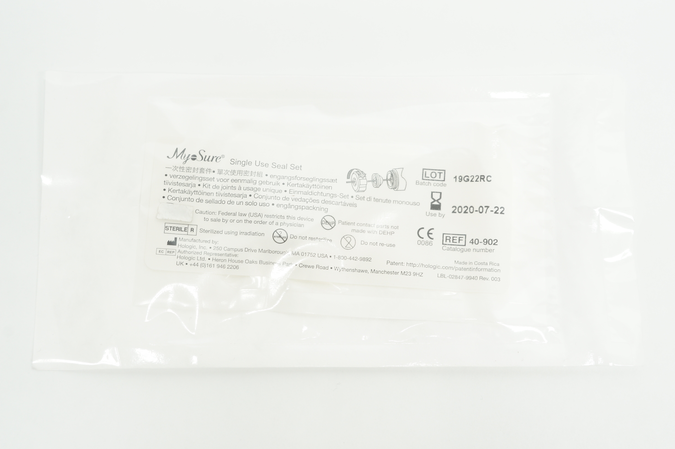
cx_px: 338
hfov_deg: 42.4
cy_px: 224
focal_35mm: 46
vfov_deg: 28.9
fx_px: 871
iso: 400
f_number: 9
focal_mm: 31
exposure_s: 1/15
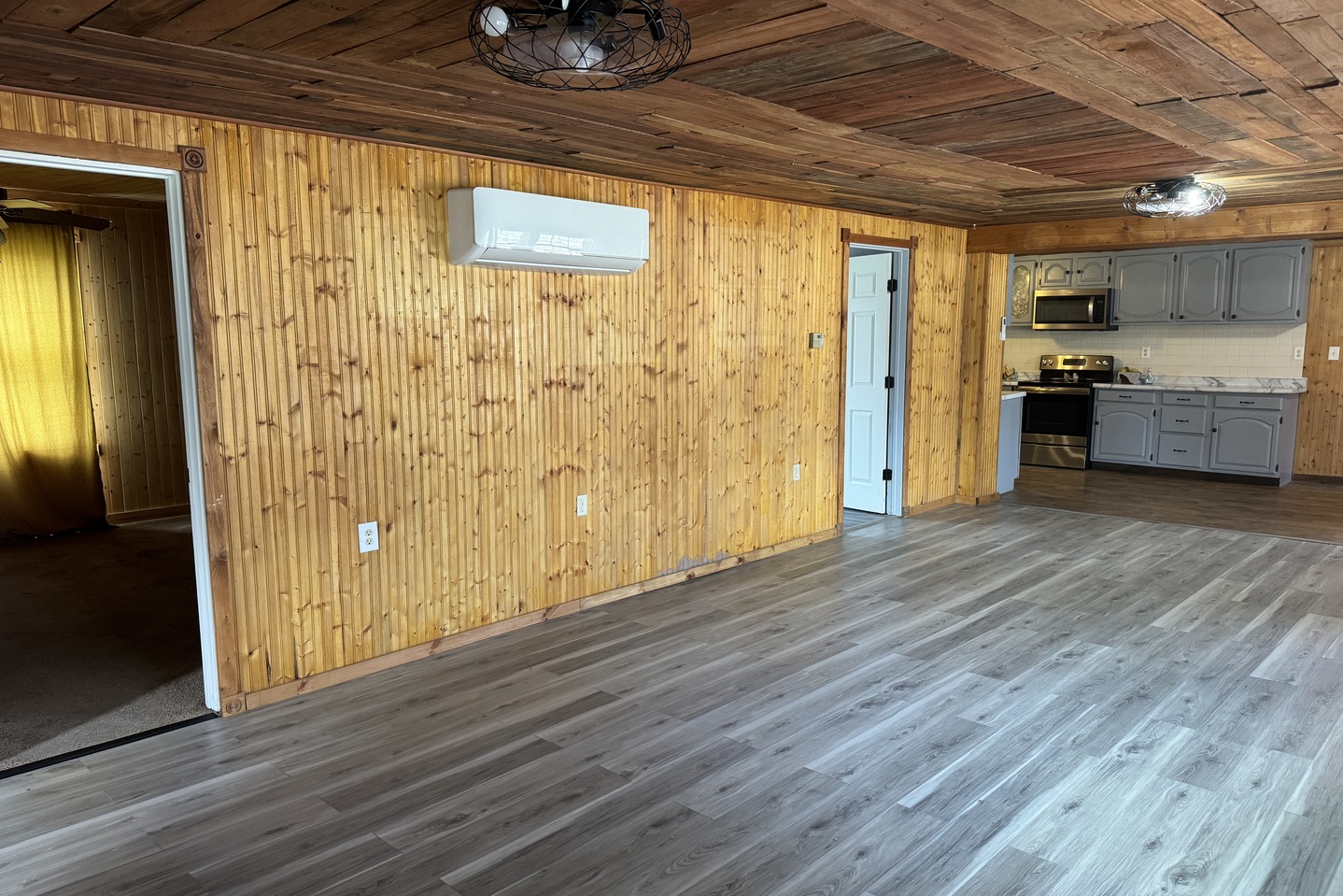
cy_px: 476
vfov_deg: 51.3
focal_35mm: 25
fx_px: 933
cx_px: 672
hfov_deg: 71.5
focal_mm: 6.76
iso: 320
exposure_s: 1/60
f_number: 1.78
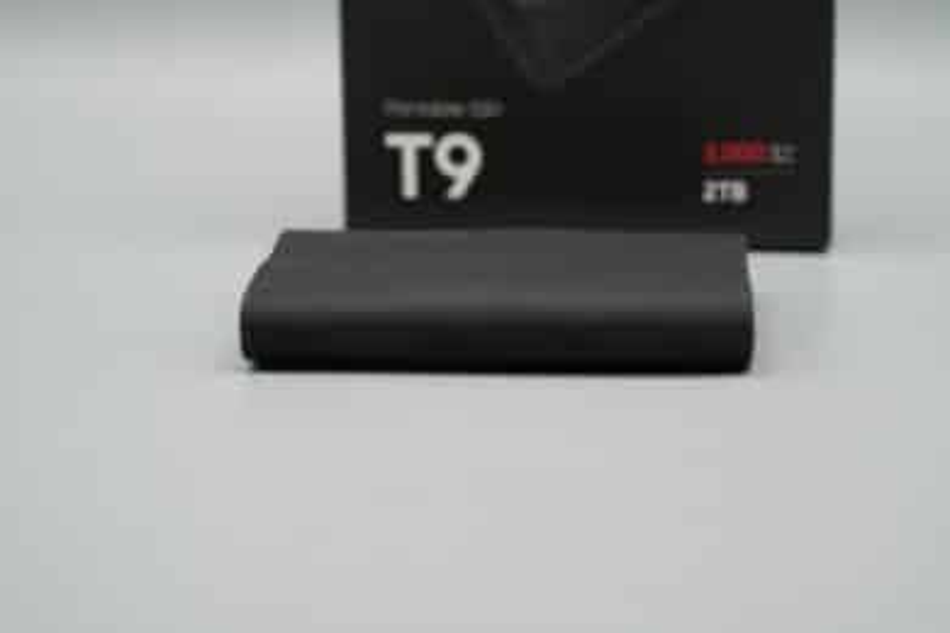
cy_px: 316
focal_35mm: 105
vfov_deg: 13.0
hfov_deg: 19.5
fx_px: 2771
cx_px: 475
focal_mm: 105
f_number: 10
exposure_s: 1/125
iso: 1250
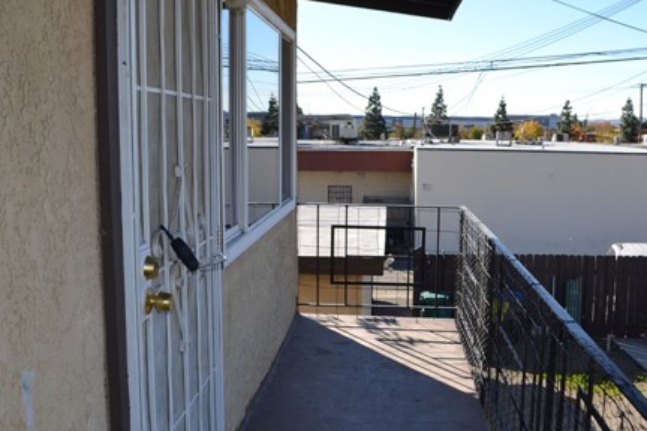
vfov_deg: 33.4
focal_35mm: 40
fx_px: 719
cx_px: 343
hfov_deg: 48.4
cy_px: 212
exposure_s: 1/200
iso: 100
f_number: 6.3
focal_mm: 18
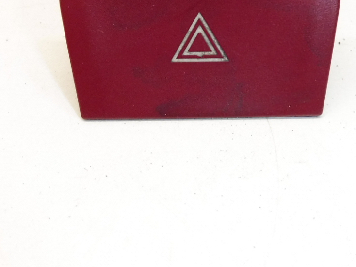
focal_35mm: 67
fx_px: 689
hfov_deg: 29.0
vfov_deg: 20.6
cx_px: 186
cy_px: -43
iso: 200
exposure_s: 1/60
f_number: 3.5
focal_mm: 4.3
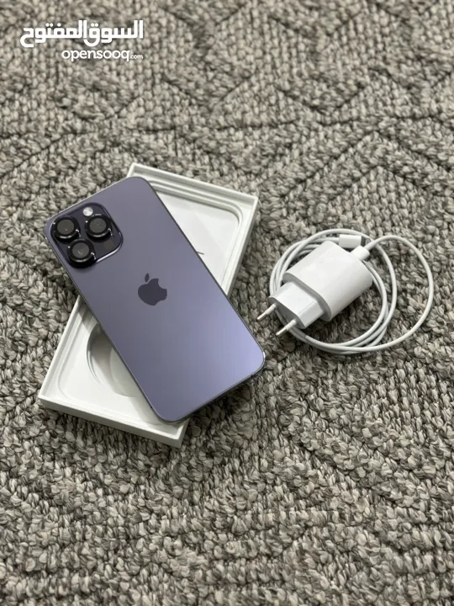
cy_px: 303
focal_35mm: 48
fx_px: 839
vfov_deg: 39.7
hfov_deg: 30.3
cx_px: 227
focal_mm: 6.86
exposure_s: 1/50
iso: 160
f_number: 1.78
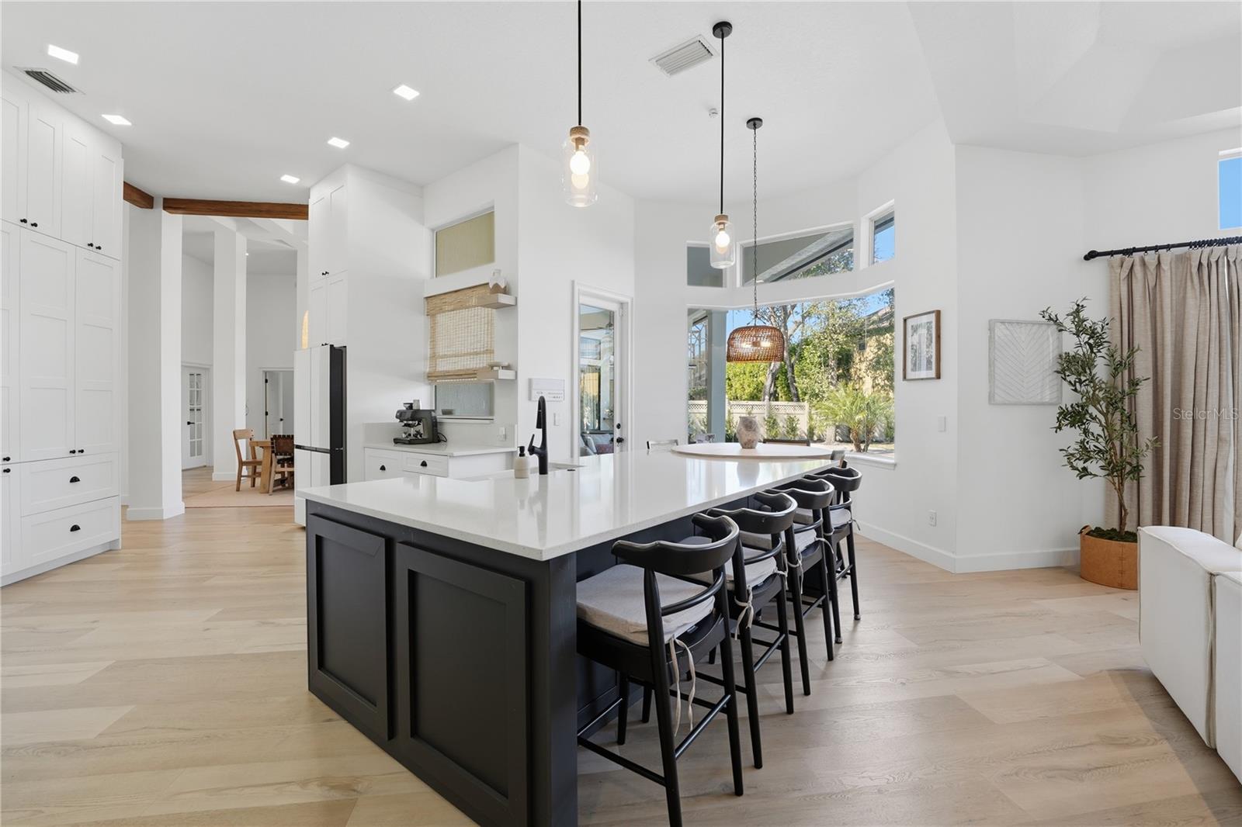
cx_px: 621
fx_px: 483
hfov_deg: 104.3
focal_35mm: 14
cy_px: 414
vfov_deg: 81.2
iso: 250
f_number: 6.3
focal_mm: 14
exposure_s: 1/320
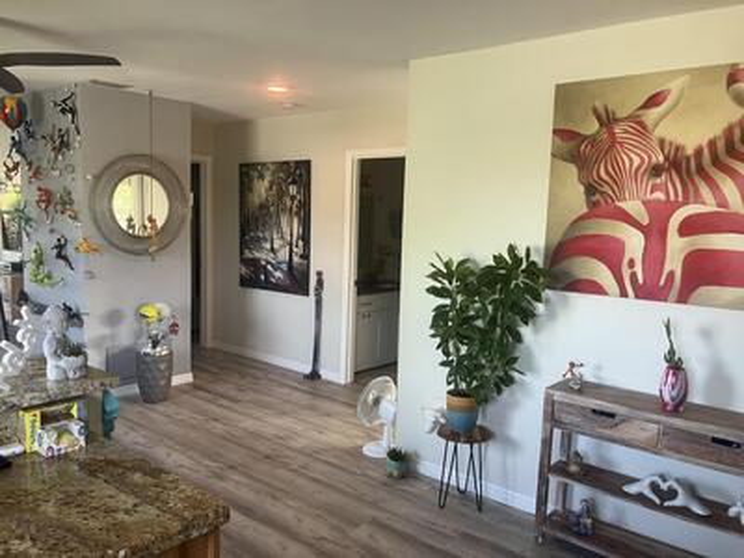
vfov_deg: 49.7
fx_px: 602
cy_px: 279
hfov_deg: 63.4
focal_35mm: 28
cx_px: 372
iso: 64
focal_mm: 3.99
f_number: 1.8
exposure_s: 1/60
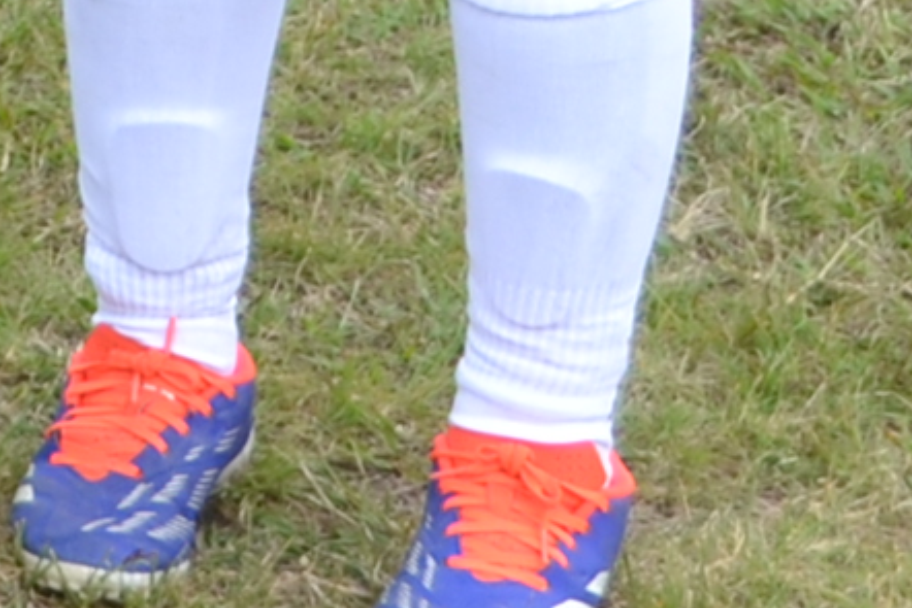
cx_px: -1793
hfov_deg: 7.1
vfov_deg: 5.1
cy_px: -1101
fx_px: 6538
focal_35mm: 258
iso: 100
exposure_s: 1/160
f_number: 6.3
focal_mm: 22
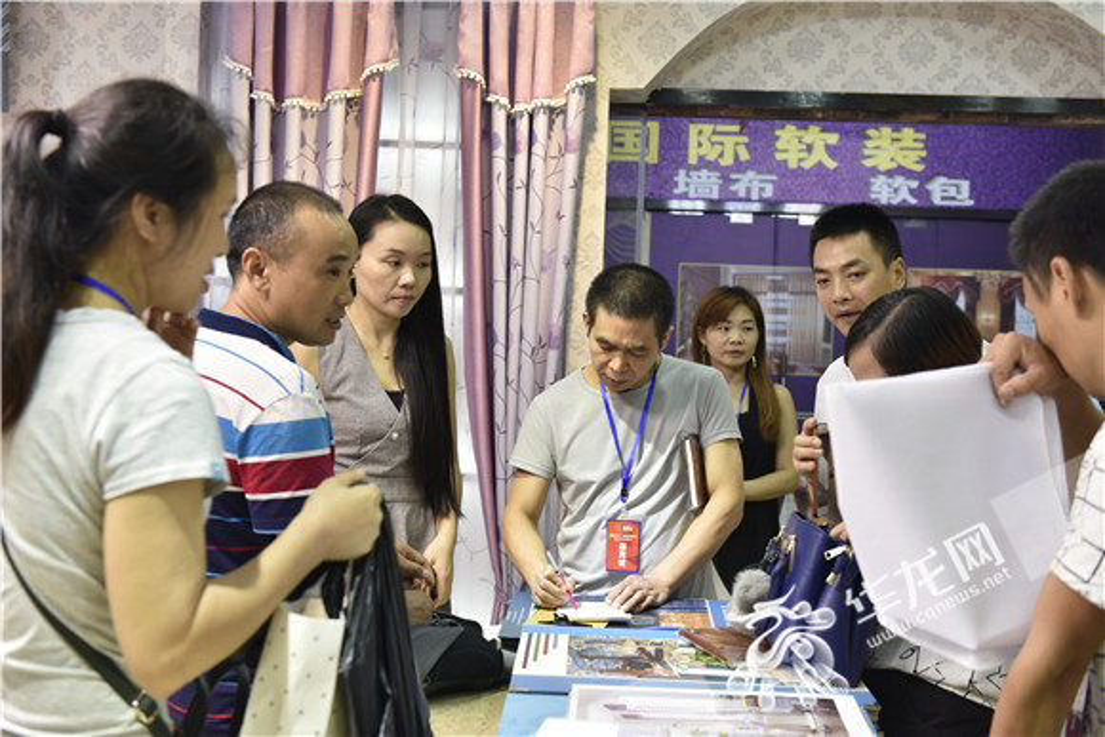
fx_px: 1474
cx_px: 552
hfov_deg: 41.1
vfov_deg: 28.1
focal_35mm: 48
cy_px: 368
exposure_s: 1/80
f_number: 4.5
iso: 800
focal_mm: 48
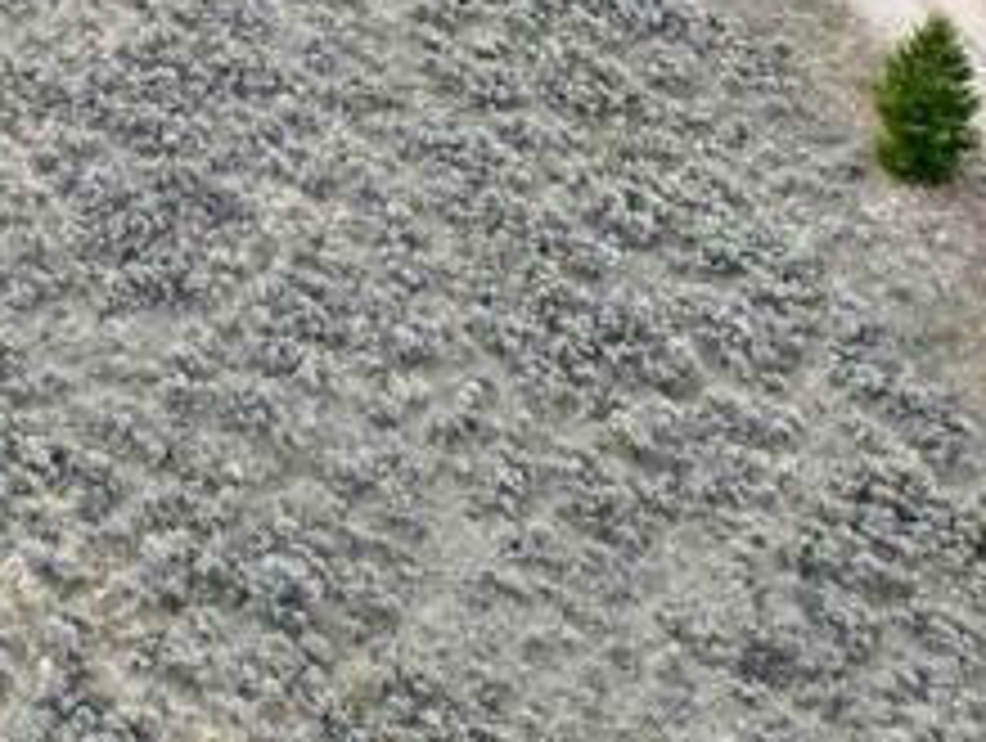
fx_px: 3195
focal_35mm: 112
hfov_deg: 14.9
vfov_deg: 11.5
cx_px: -873
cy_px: -881
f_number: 1.7
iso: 100
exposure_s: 1/500
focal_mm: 6.72
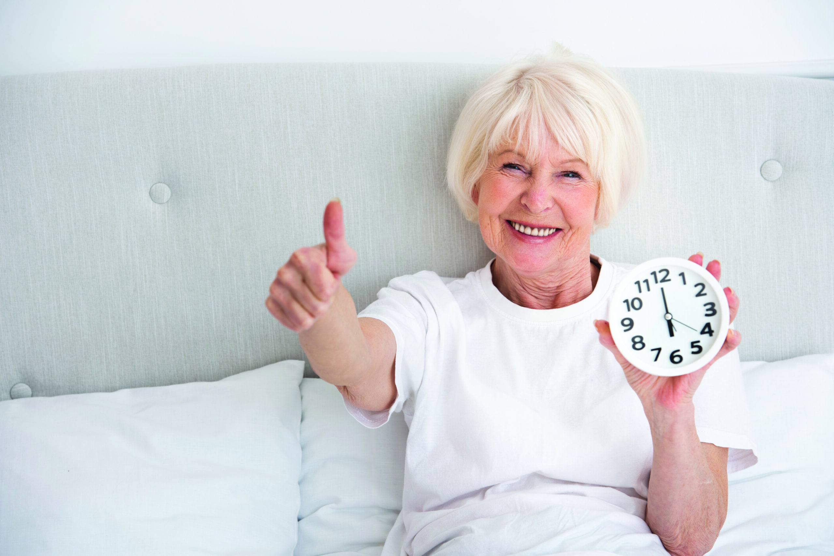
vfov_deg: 10.2
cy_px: 278
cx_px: 417
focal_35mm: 135
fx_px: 3129
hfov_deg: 15.2
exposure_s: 1/160
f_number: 5.6
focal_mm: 135
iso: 250
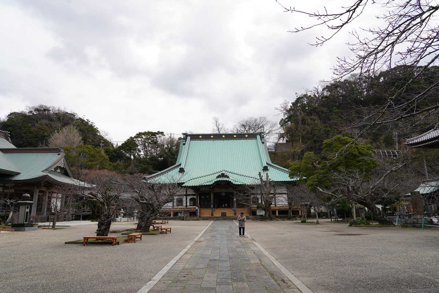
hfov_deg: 73.7
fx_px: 293
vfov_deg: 53.1
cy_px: 146
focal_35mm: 24
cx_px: 220
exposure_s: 1/125
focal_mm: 24
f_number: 8
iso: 100
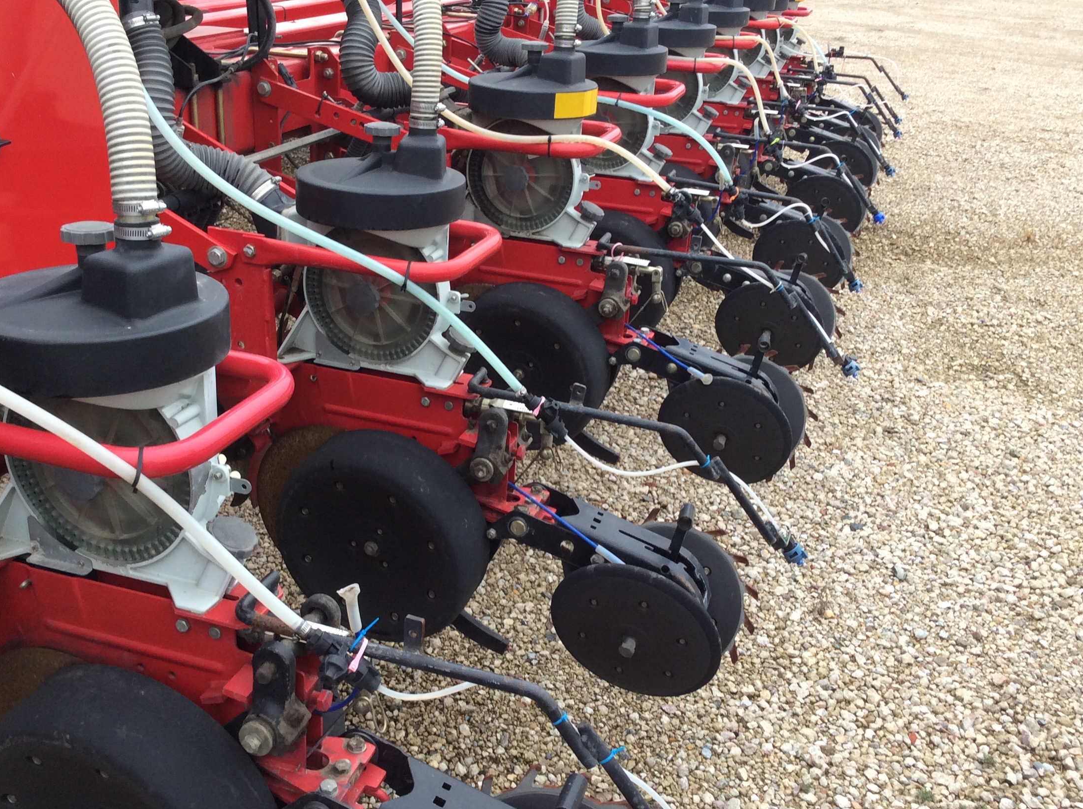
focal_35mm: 38
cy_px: 393
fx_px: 1187
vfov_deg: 37.6
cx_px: 482
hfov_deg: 49.0
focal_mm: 3.3
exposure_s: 1/183
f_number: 2.4
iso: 32
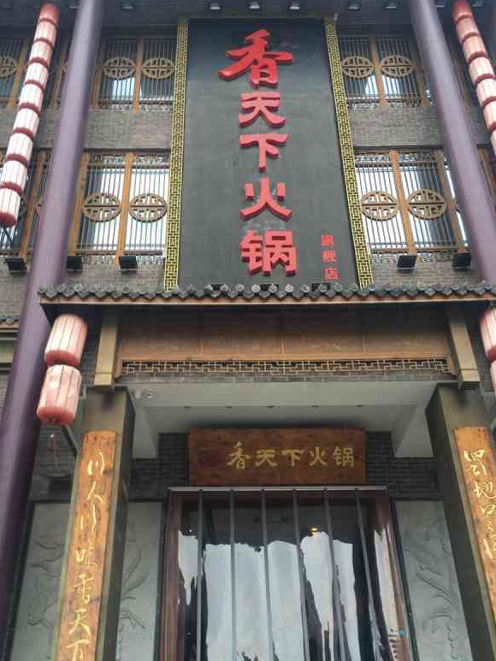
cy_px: 354
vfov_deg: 52.6
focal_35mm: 35
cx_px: 237
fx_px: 668
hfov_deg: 40.7
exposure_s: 1/225
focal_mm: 4.15
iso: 25
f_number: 2.2
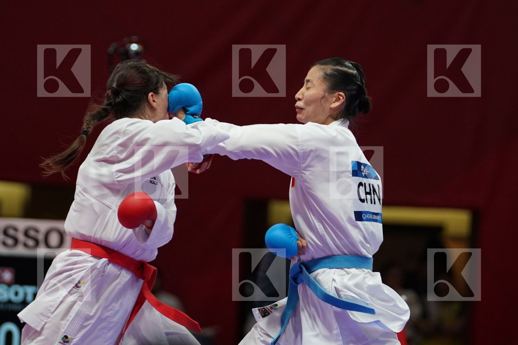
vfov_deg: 4.2
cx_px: 259
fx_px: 4676
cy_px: 172
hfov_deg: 6.3
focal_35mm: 325
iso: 2500
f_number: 4
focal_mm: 217
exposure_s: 1/1000
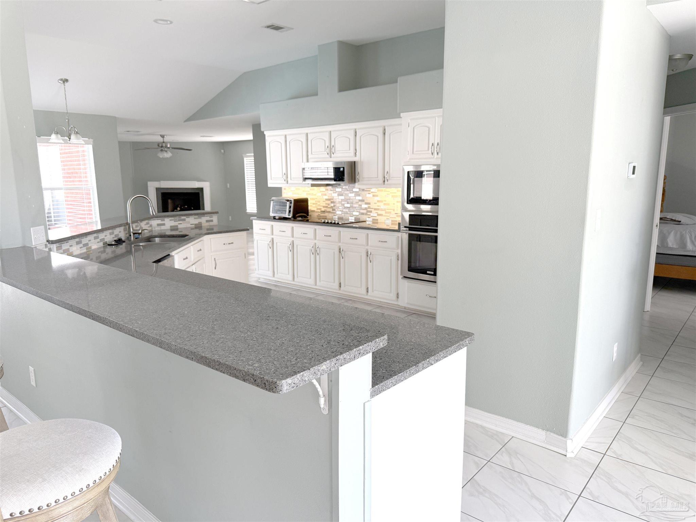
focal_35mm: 24
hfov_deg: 71.6
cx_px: 348
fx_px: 483
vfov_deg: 56.8
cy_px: 261
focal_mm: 6.76
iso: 125
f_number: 1.78
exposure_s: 1/121
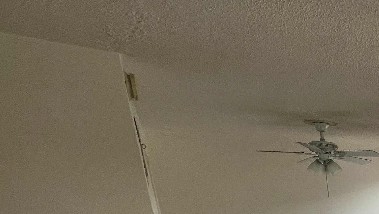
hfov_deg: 33.1
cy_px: 332
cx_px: 522
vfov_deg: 23.5
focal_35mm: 39
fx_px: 392
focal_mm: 1.57
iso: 50
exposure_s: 1/120
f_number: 1.8
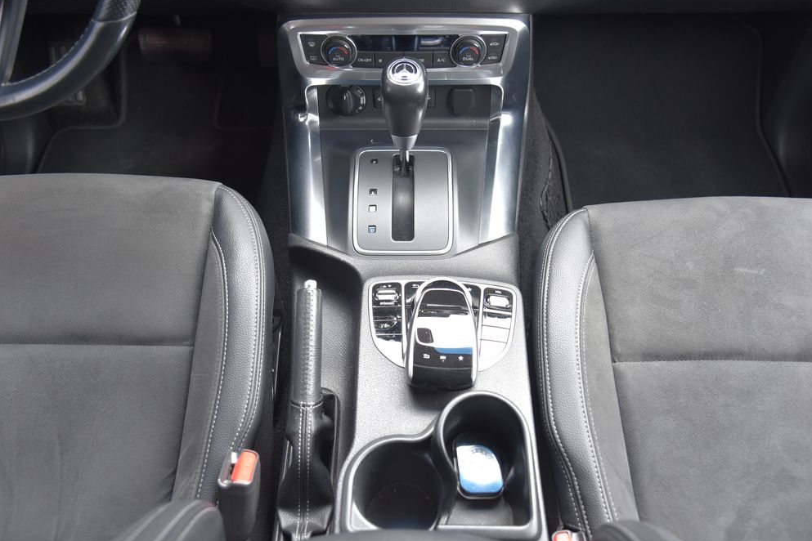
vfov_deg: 41.1
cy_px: 275
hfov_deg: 58.7
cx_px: 405
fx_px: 722
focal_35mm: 32
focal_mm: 31
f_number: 4
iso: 500
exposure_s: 1/40
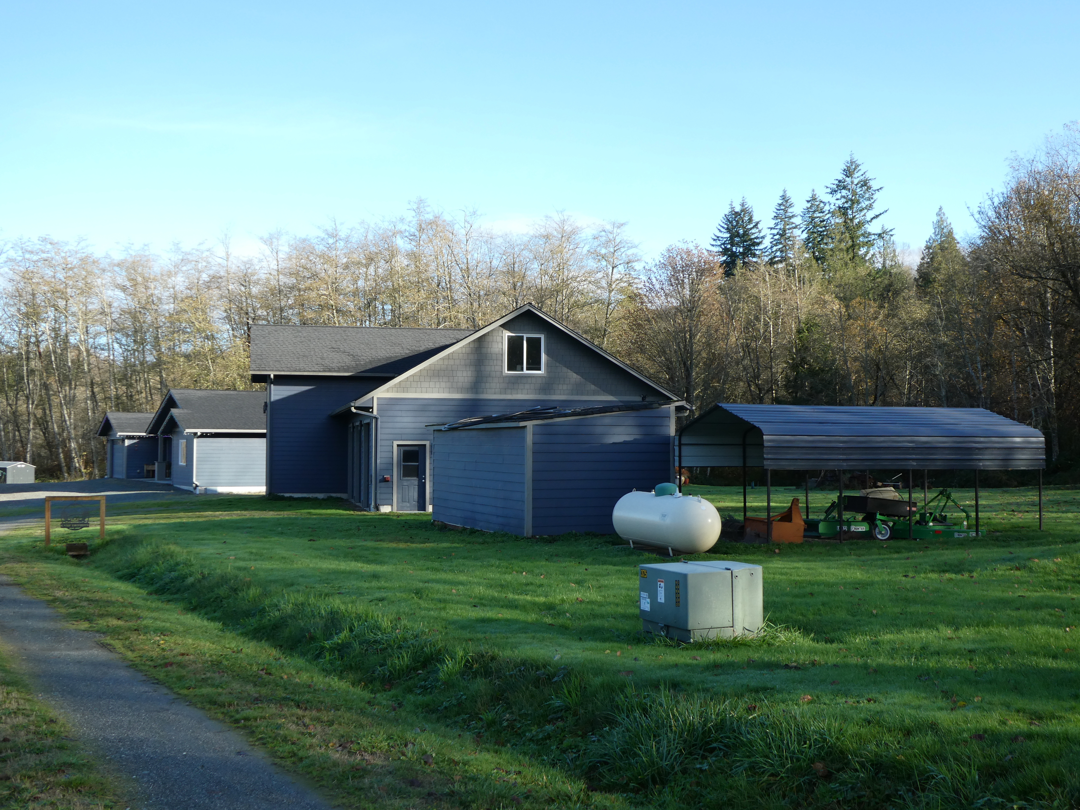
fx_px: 1248
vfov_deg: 36.0
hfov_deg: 46.8
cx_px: 540
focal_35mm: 40
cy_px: 405
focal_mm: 7.2
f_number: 3.8
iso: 80
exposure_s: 1/200
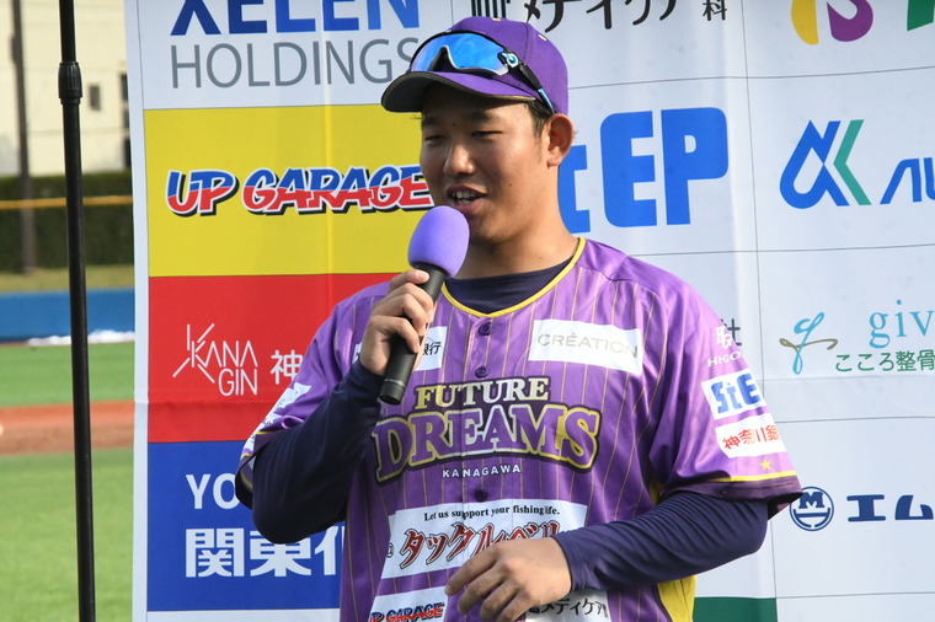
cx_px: 468
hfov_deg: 8.9
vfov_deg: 5.9
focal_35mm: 232
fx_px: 6036
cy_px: 311
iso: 6400
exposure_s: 1/1250
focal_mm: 155
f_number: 18
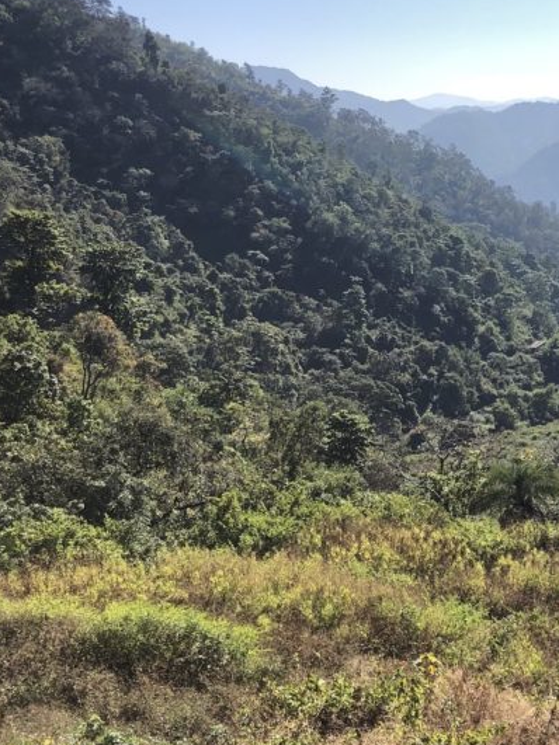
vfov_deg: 35.2
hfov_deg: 25.3
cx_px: 593
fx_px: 1163
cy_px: 248
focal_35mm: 54
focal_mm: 3.99
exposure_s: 1/1715
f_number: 1.8
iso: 20
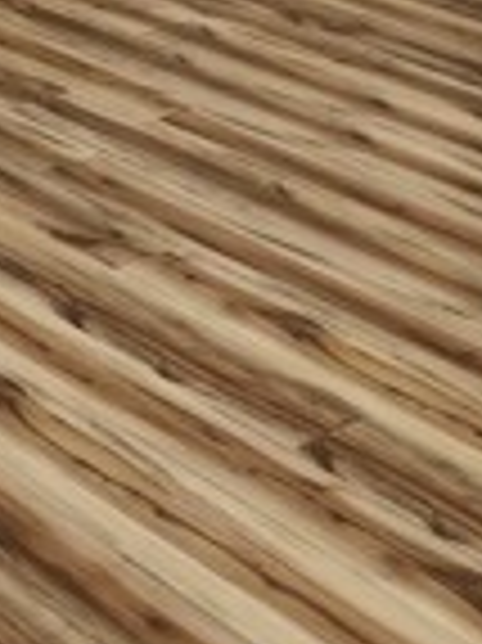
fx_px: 1915
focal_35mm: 103
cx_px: -468
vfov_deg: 17.0
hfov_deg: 12.6
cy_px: -365
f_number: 1.8
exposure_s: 1/120
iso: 500
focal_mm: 5.54
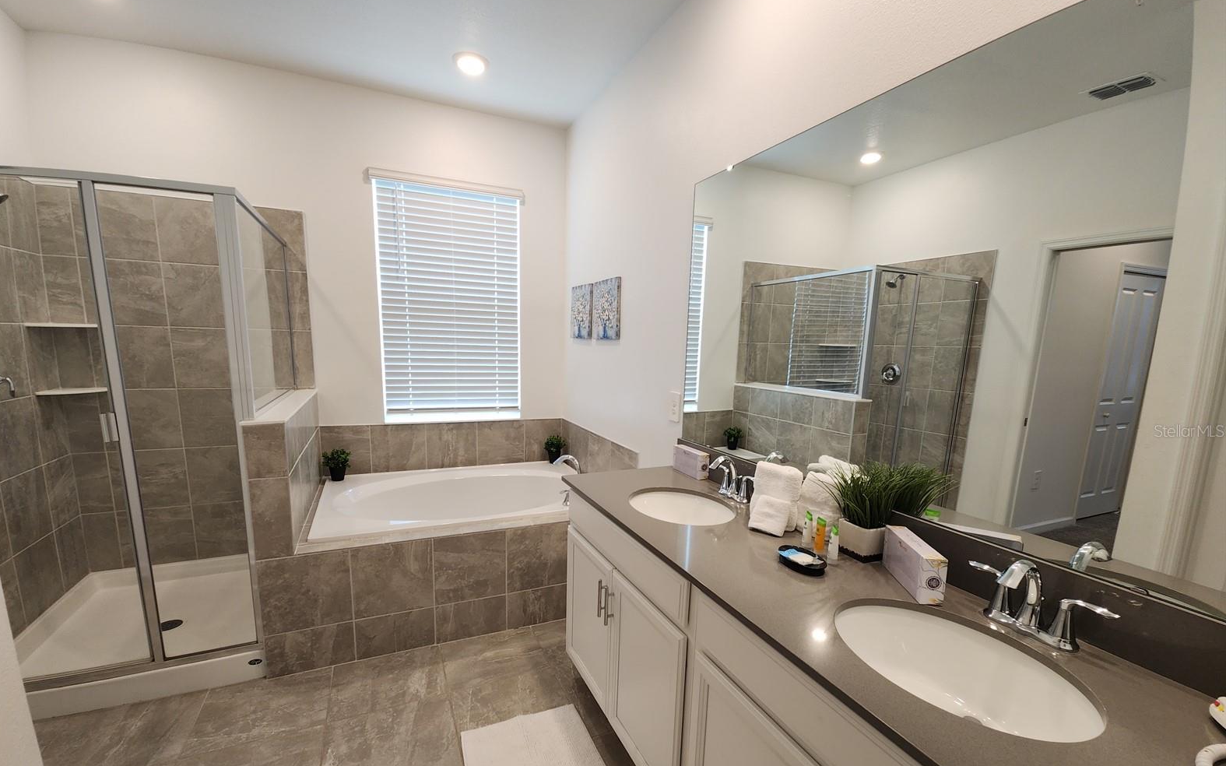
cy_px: 430
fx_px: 468
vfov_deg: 78.3
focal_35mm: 14
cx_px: 605
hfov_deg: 105.3
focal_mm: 2.2
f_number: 2.2
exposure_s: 1/60
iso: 125
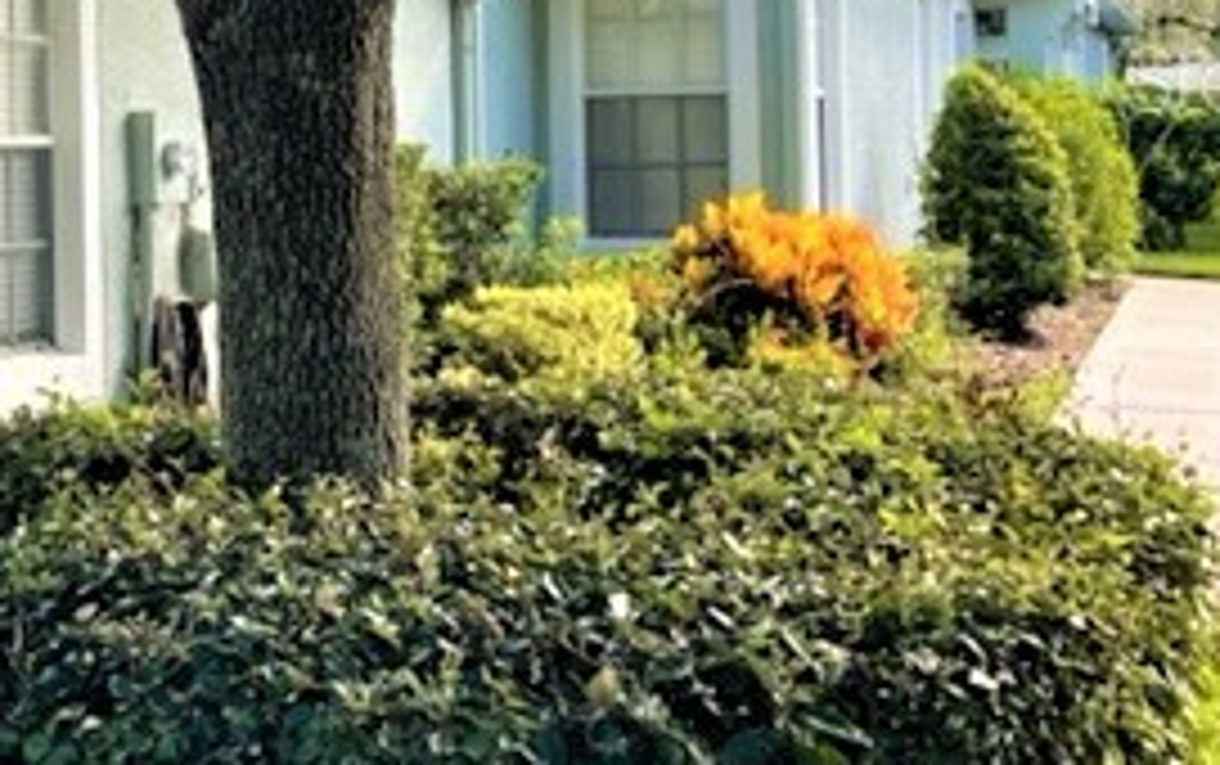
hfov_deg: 30.1
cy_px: 76
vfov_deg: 19.7
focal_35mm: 65
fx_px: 2163
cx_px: 108
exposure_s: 1/438
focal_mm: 5.1
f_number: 1.6
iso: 32
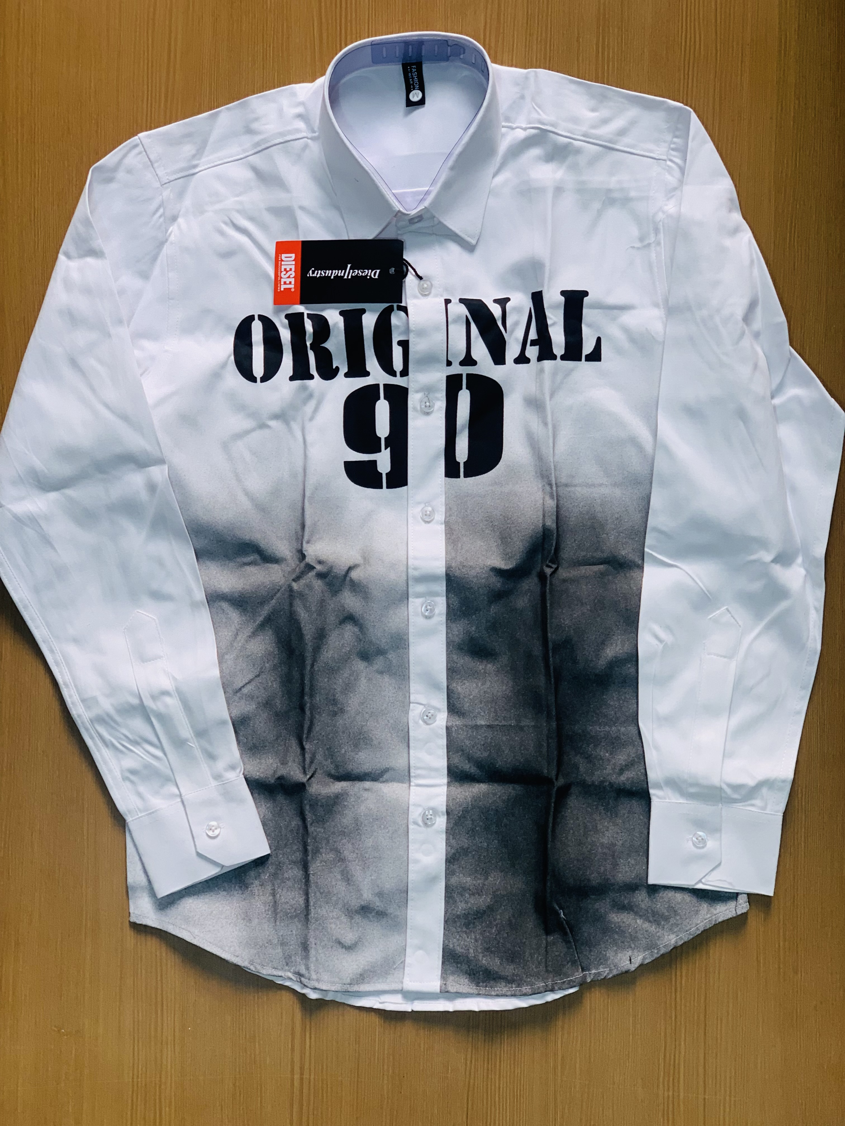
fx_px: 1692
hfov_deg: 28.0
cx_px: 422
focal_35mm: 52
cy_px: 563
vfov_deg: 36.8
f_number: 2.4
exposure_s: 1/100
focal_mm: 6
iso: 100
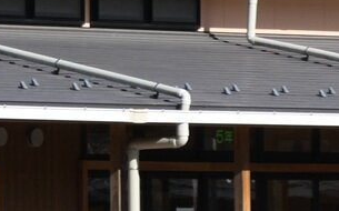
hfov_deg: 2.9
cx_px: 262
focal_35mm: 721
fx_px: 6655
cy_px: 290
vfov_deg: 1.8
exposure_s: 1/320
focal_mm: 35.8
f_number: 5.6
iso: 80
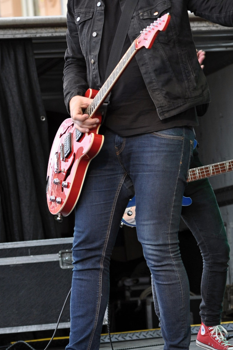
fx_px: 2009
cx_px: 145
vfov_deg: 9.9
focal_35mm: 207
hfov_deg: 6.6
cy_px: 121
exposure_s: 1/320
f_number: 4
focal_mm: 82
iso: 200
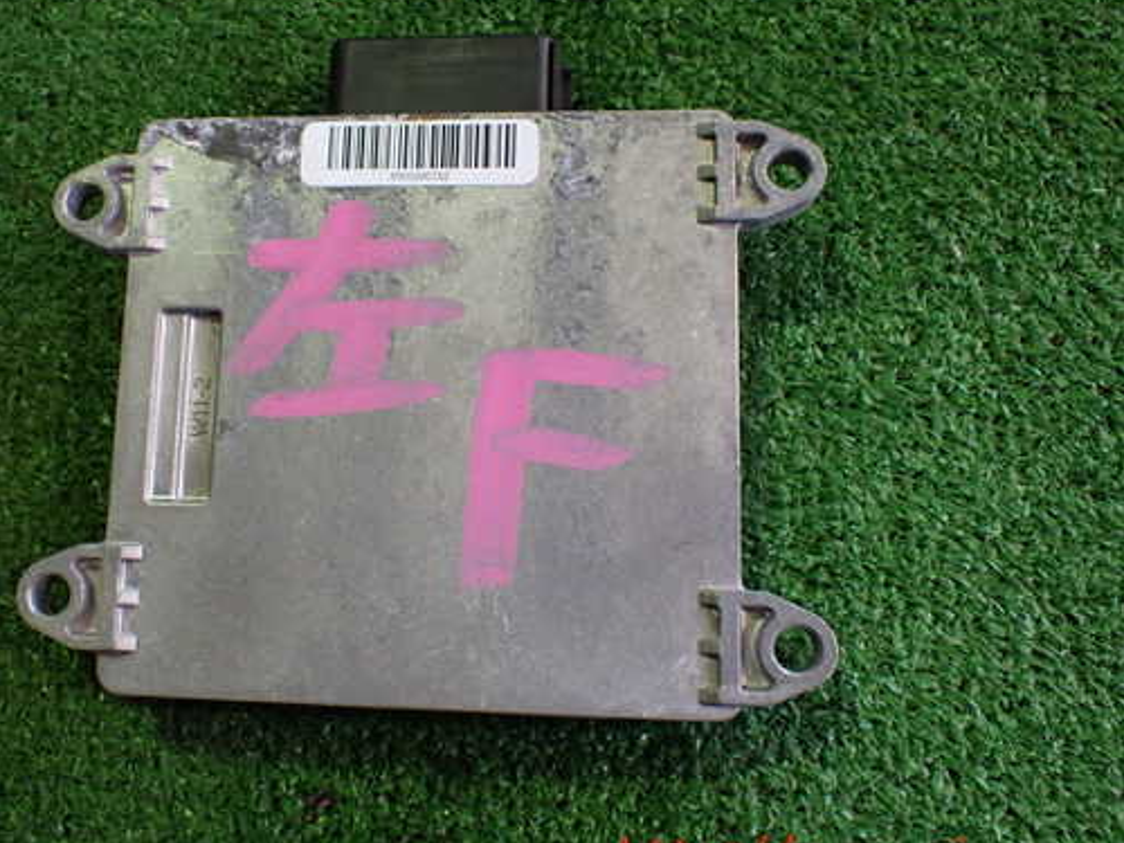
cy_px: 382
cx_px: 454
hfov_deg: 51.0
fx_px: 1169
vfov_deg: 39.6
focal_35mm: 36
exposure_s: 1/125
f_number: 2.3
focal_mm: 5.4
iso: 640
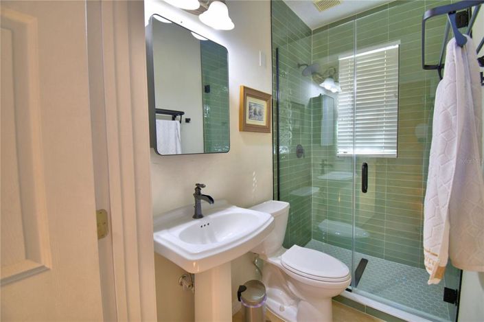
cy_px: 161
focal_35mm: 15
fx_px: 202
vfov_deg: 77.2
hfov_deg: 100.4
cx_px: 242
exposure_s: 1/80
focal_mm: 10
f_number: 4.5
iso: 400
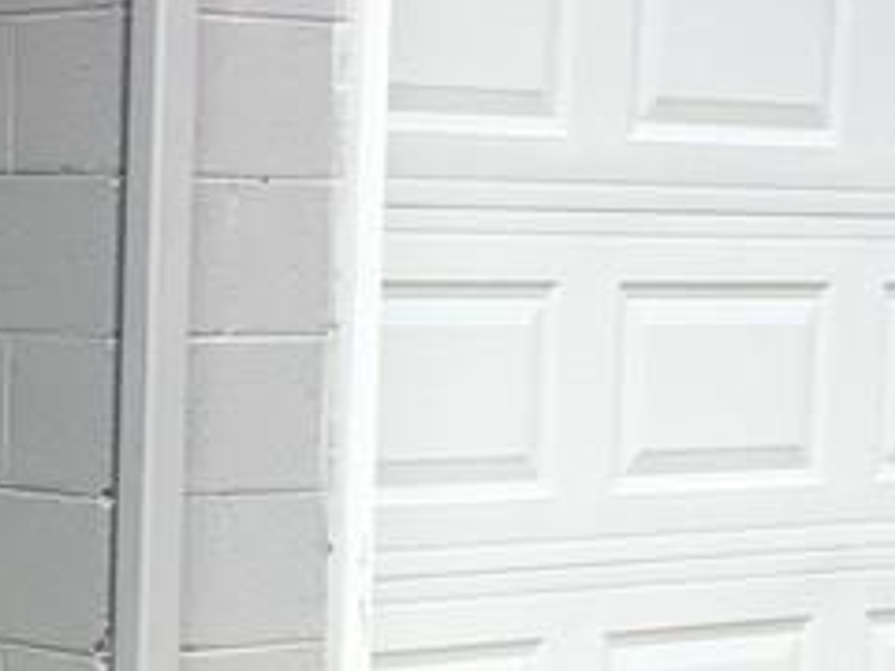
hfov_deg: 14.5
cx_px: -149
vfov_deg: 11.1
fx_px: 3413
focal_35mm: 132
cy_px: 682
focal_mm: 3.3
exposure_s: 1/120
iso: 25
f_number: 2.4
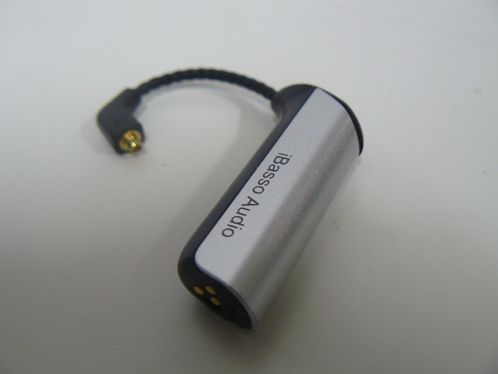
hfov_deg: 51.4
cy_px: 187
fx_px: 518
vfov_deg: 39.7
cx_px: 249
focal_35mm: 36
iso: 200
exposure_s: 1/25
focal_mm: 6
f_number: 2.8
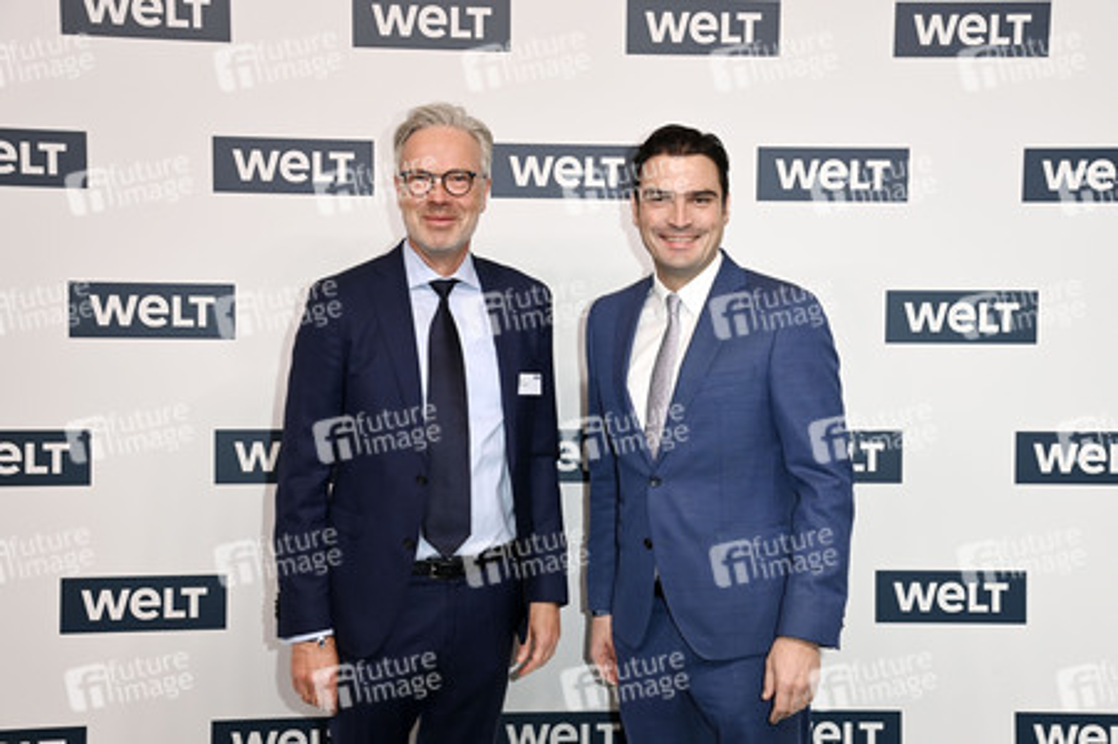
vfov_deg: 26.0
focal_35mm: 52
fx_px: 1614
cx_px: 559
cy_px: 372
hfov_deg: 38.2
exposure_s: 1/200
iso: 1600
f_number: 6.3
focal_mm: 52
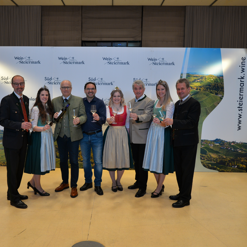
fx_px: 291
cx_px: 100
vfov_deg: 46.0
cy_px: 123
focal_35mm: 36
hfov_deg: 45.8
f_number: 4
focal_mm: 28
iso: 720
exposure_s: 1/60
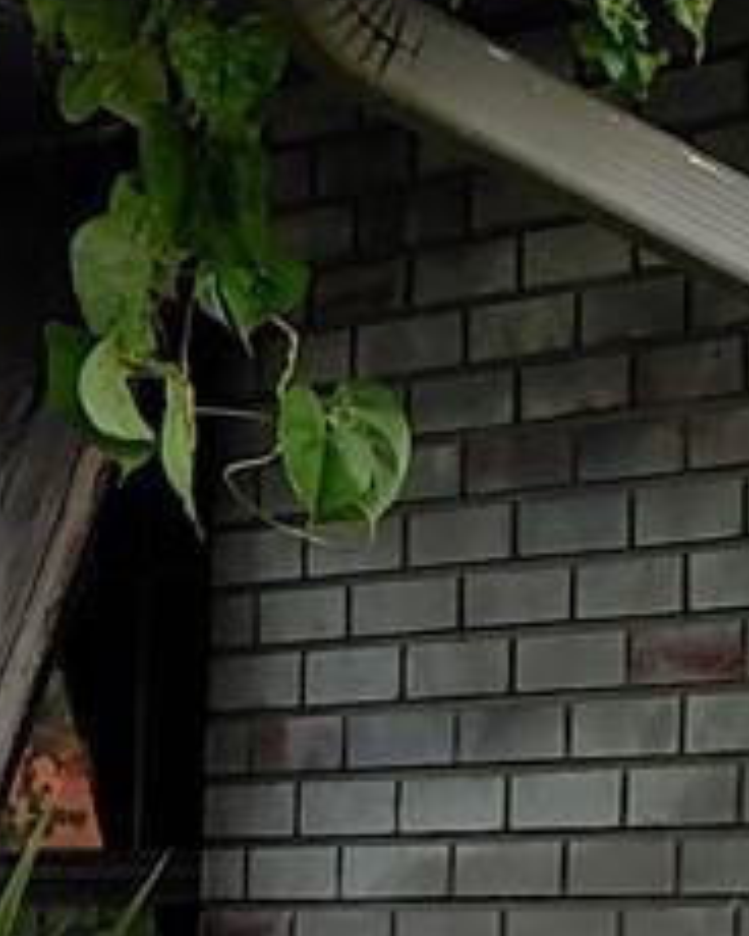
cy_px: 488
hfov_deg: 8.4
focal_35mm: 170
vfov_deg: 11.4
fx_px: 4711
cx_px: 1759
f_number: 1.8
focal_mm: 4.69
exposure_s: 1/953
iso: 50
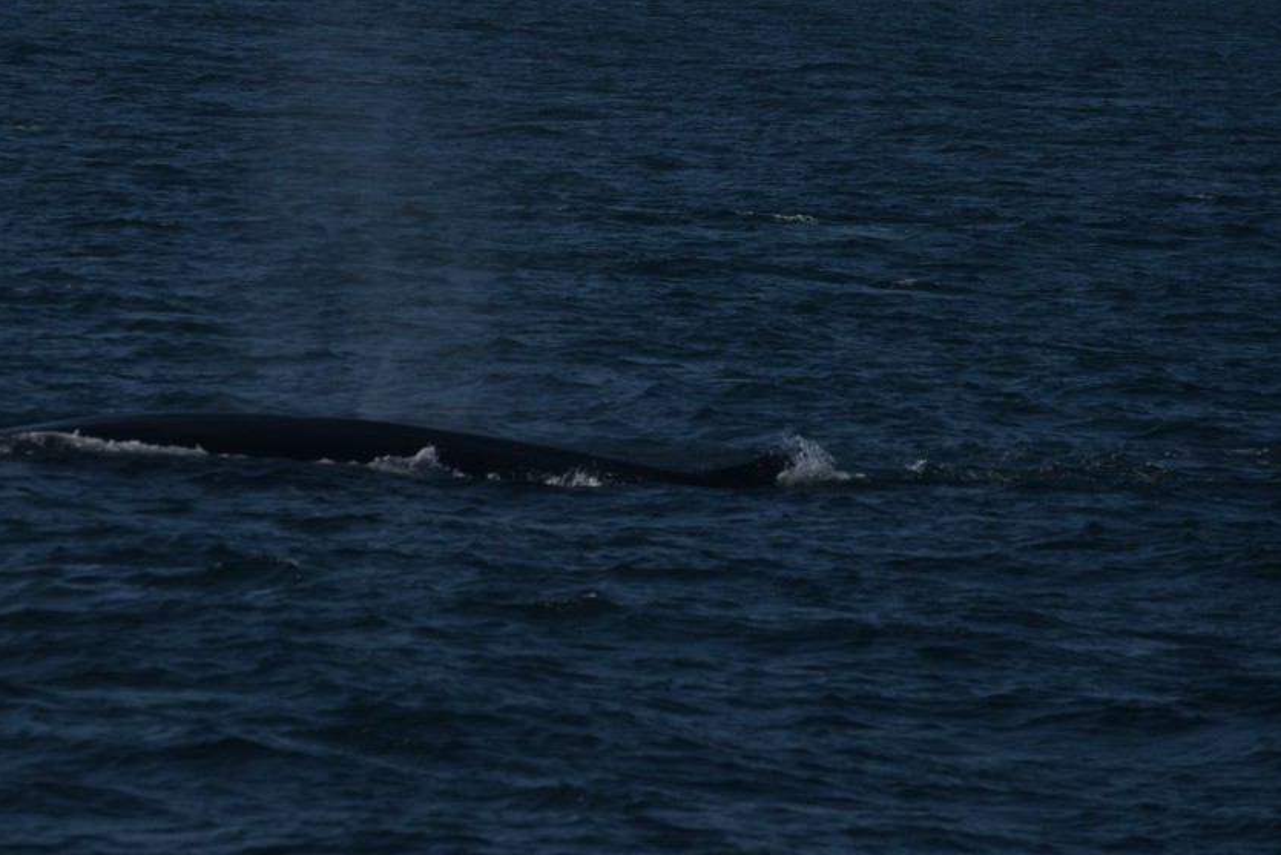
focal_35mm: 388
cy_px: 352
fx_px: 13808
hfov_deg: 5.3
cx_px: 482
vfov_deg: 3.5
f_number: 7.1
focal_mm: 200
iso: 200
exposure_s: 1/4000
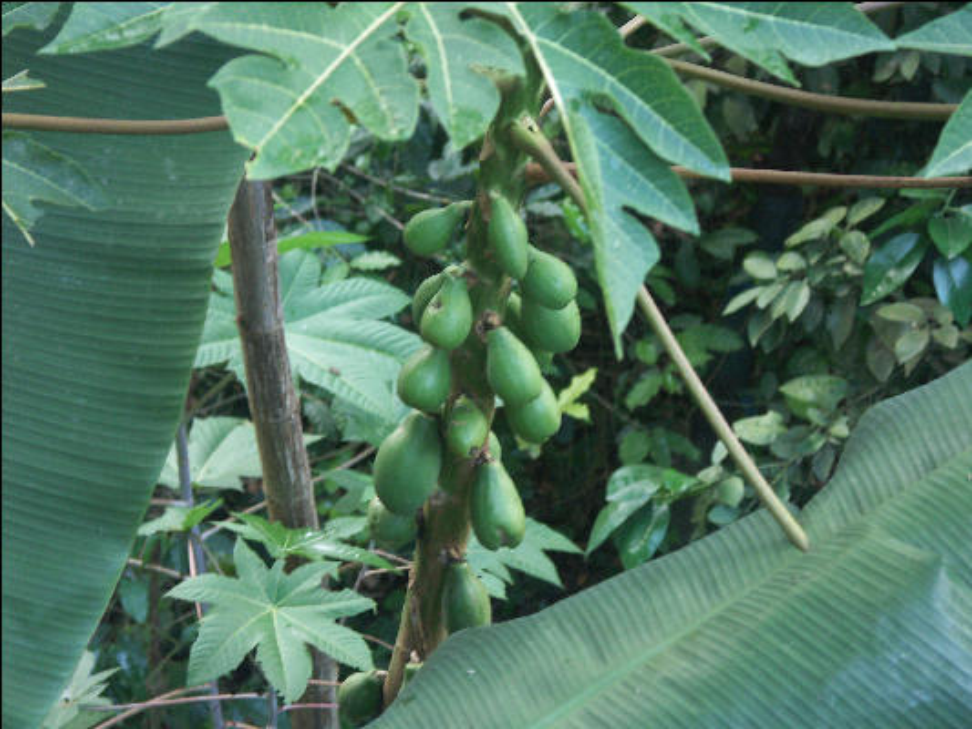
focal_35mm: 126
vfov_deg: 11.8
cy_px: 364
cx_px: 486
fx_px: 3539
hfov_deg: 15.6
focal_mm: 32.04
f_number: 3.2
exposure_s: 1/13
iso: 200
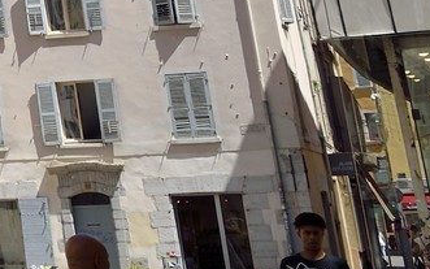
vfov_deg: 10.2
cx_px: -520
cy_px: -273
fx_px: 1383
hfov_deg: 13.9
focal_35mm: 118
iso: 200
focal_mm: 24
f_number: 14
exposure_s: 1/250
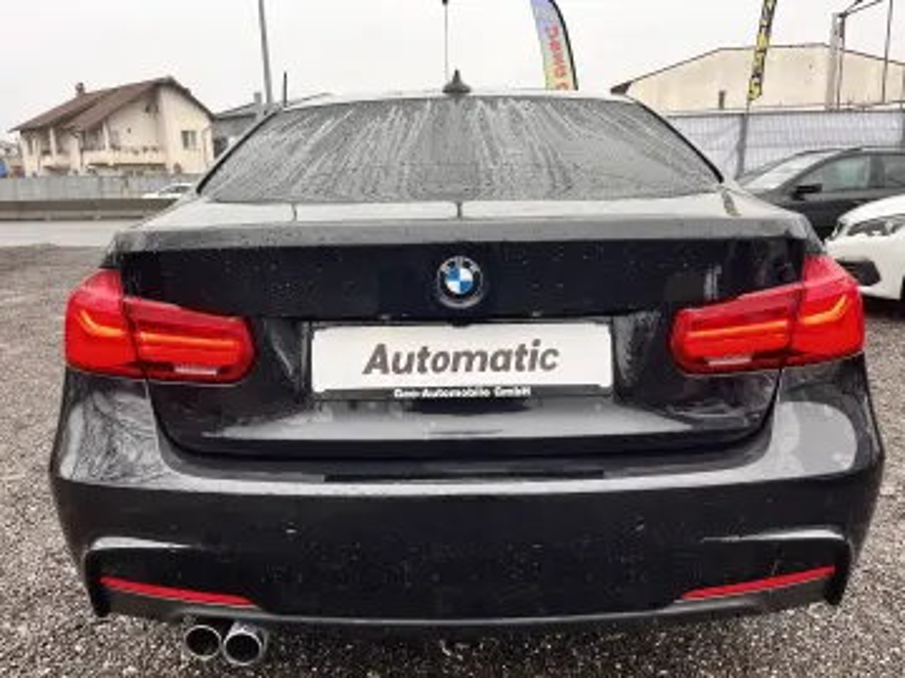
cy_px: 339
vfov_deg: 53.1
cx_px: 452
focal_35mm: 26
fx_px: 680
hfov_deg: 67.3
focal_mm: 5.1
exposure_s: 1/132
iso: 32
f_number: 1.6
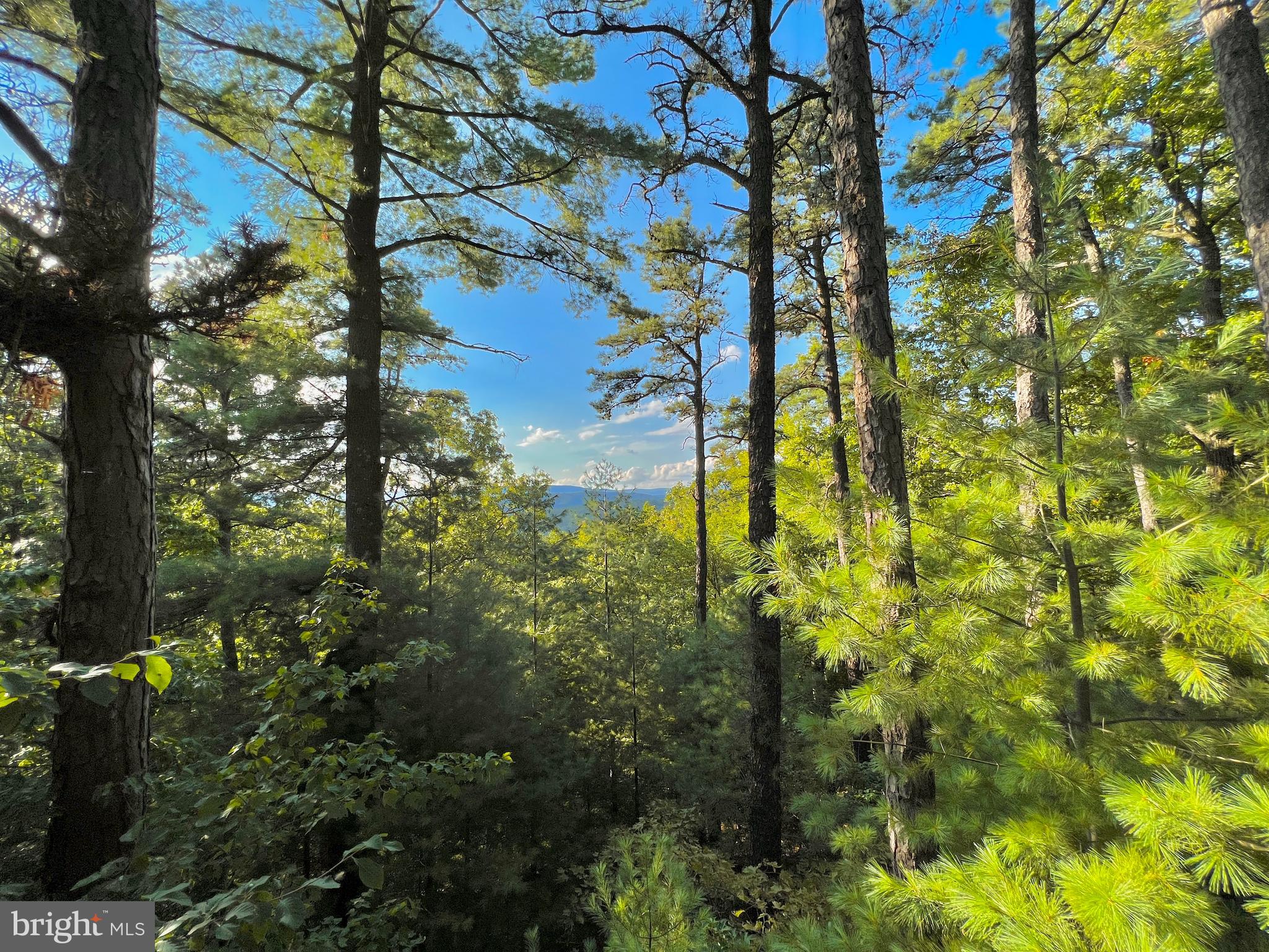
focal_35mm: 13
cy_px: 476
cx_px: 634
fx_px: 477
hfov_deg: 106.2
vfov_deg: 89.9
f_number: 1.8
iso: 32
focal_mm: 1.57
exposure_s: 1/1130
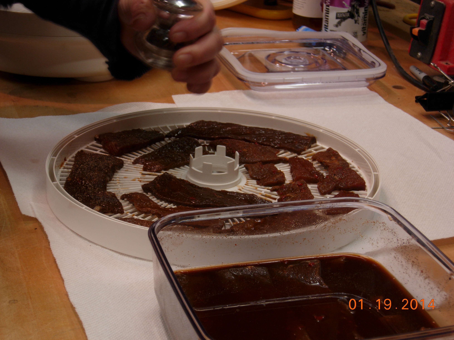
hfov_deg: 26.0
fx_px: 984
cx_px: 227
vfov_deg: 19.6
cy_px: 170
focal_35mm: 75
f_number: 3.9
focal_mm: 15.7
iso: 50
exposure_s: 1/4.8
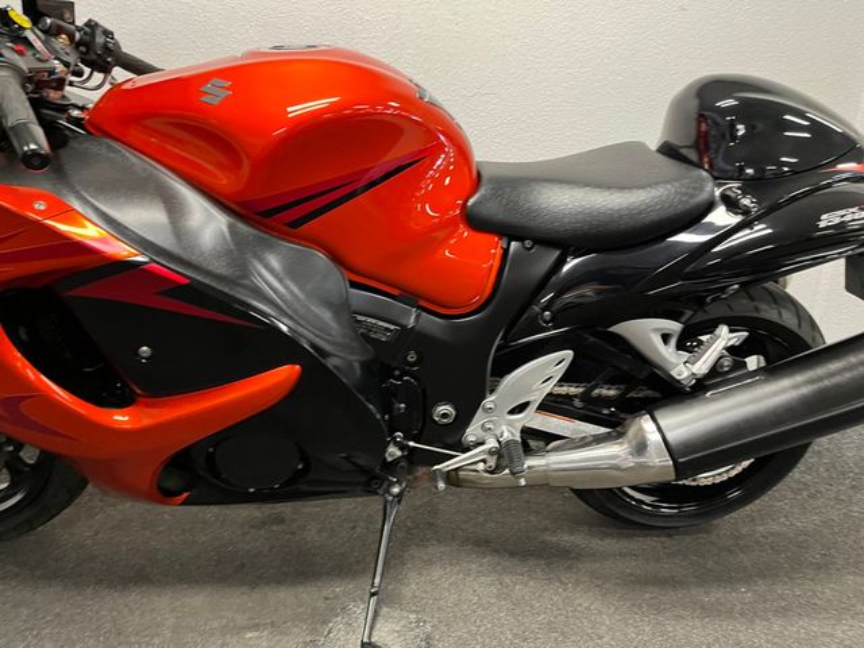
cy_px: 324
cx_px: 432
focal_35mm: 26
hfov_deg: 67.3
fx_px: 649
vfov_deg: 53.1
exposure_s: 1/50
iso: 320
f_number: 1.6
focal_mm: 5.1
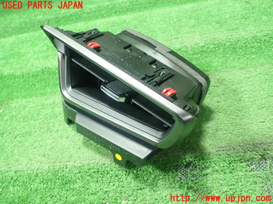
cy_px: 102
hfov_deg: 60.0
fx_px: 237
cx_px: 136
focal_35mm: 30
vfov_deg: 46.8
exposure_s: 1/100
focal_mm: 5.5
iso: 800
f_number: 2.3
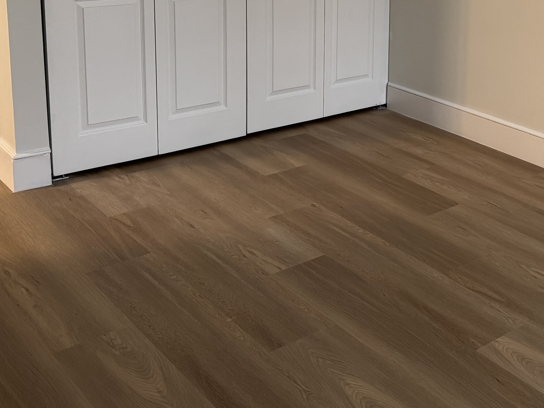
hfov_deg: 35.6
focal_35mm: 50
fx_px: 786
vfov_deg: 27.8
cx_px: 506
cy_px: 25
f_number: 1.78
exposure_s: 1/60
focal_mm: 6.76
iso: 320
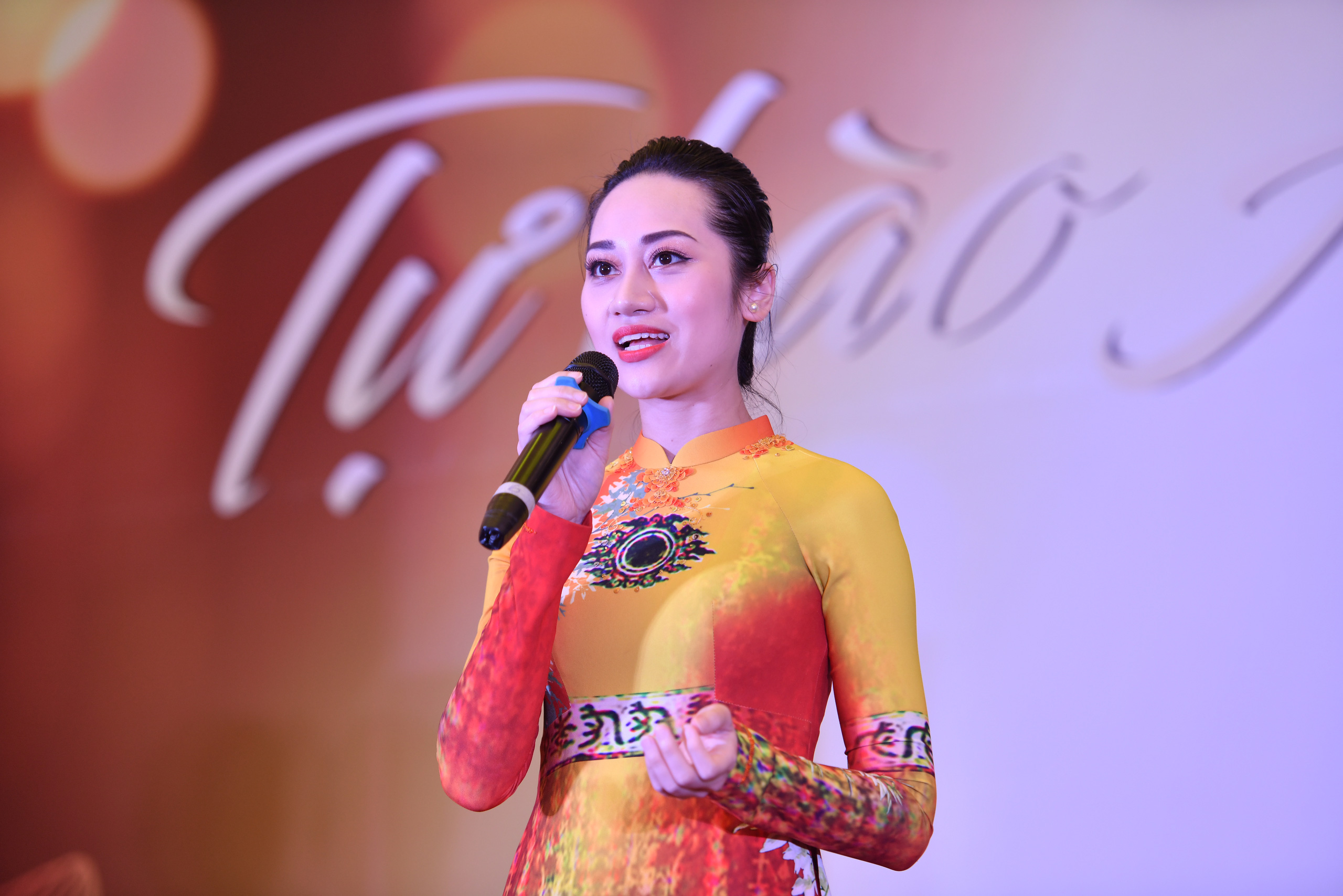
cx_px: 672
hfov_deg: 14.7
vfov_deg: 9.8
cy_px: 448
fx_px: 5223
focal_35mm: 140
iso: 250
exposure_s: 1/125
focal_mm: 140
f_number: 3.2
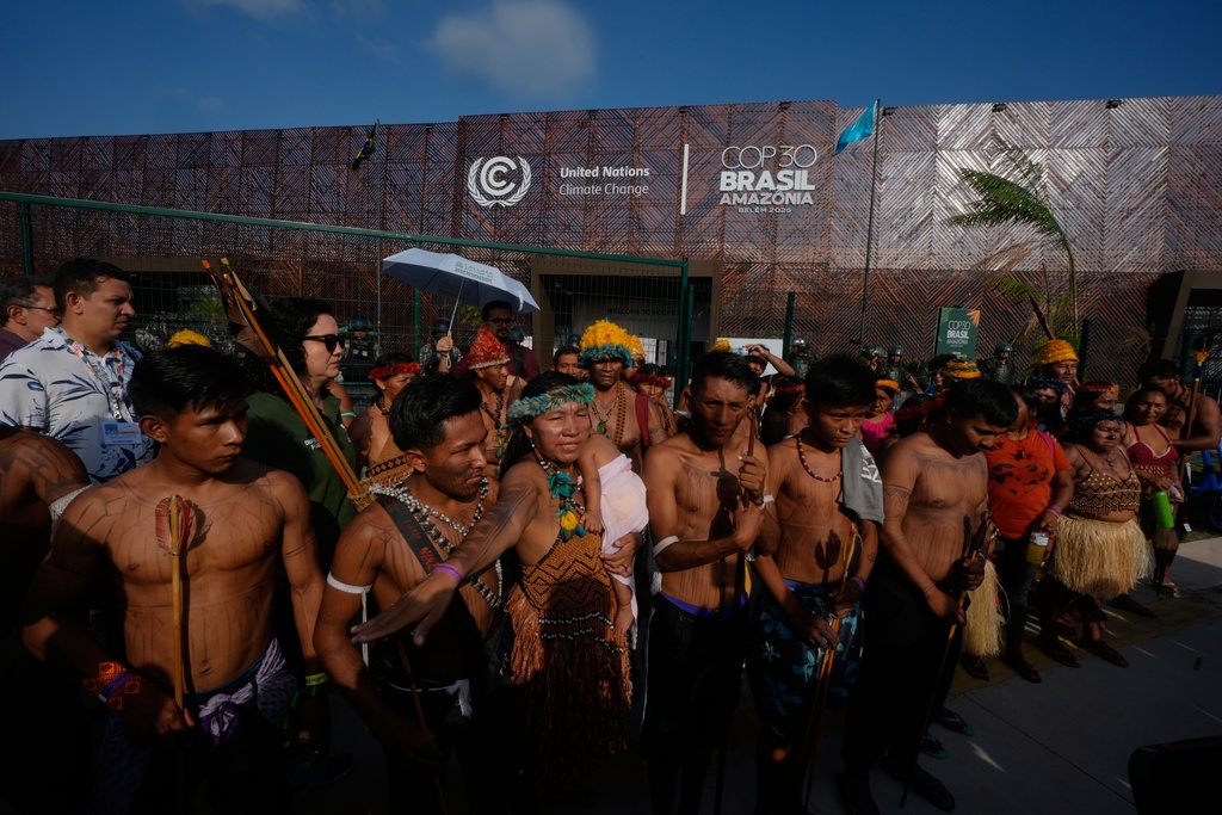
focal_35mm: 16
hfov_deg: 96.7
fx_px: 543
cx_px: 611
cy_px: 408
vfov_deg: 73.8
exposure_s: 1/160
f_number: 22
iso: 200
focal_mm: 16
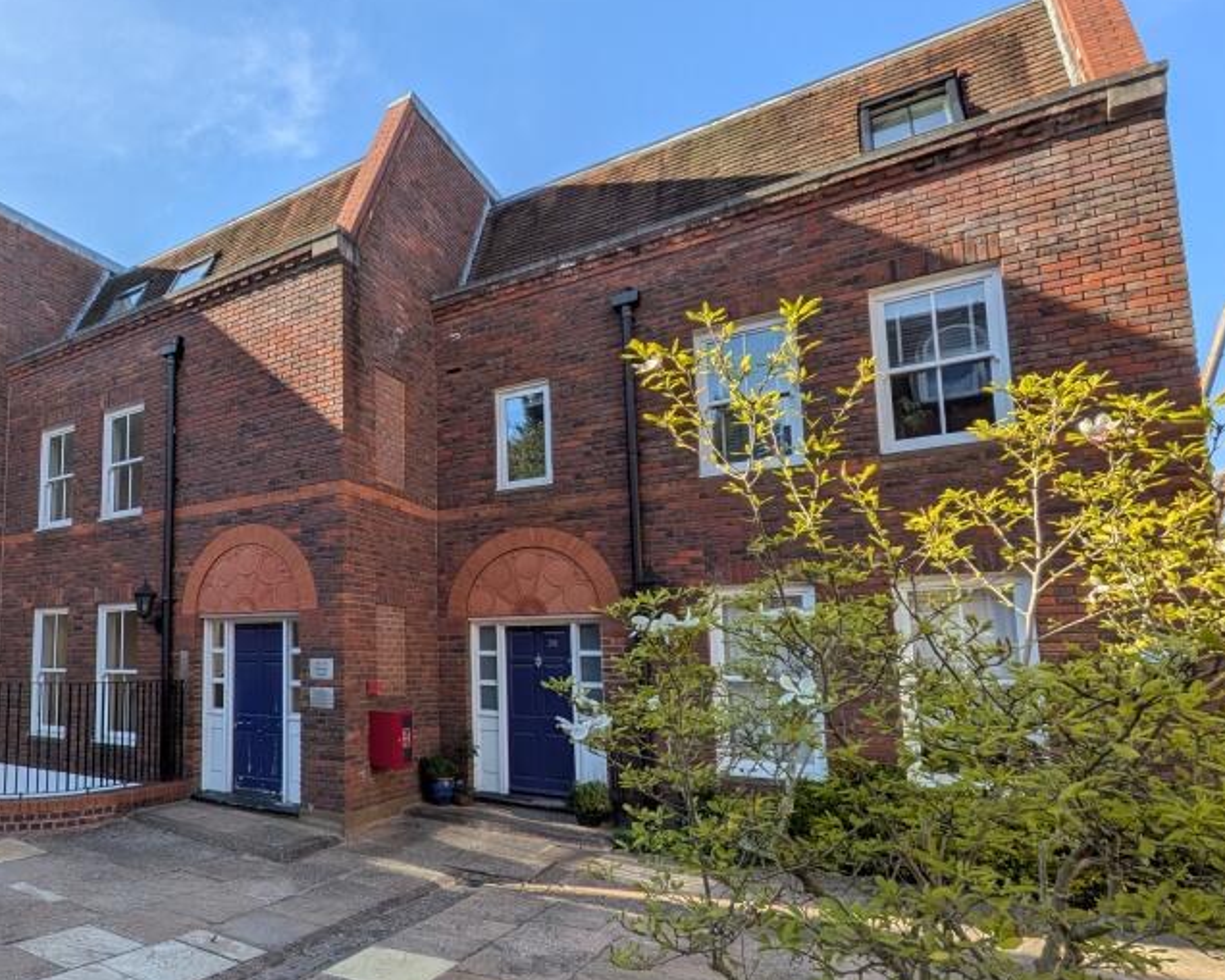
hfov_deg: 68.7
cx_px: 268
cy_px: 572
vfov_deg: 62.8
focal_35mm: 22
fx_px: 798
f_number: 2.2
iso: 46
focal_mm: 1.85
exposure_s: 1/1300
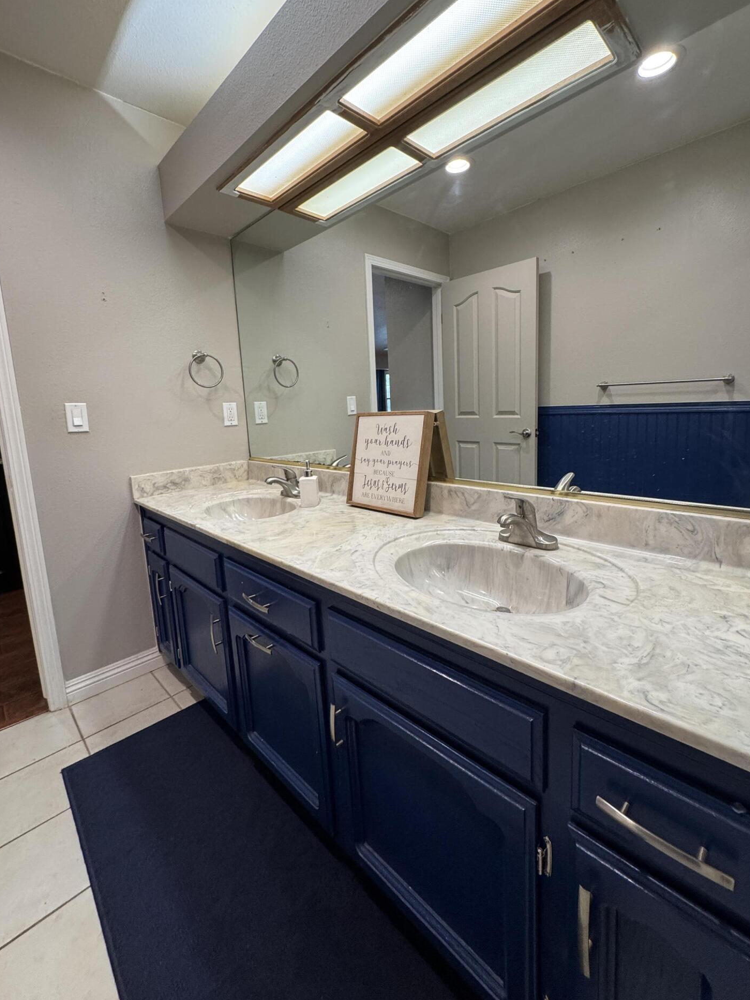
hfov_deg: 81.7
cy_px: 465
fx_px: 433
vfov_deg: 98.0
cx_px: 388
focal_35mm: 15
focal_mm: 2.22
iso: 250
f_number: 2.2
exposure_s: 1/120
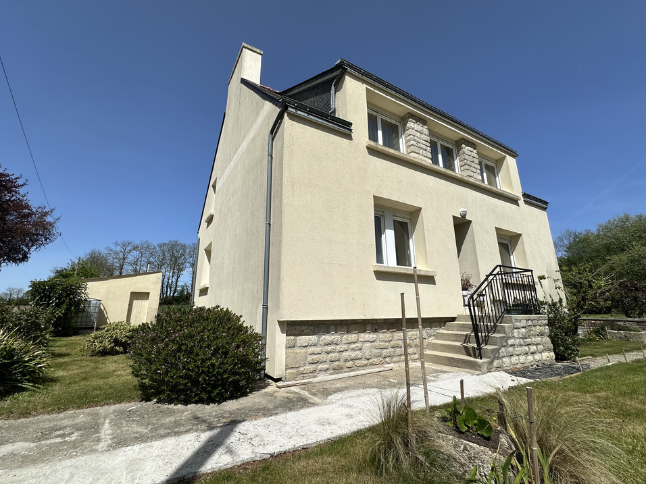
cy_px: 242
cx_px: 309
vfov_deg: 81.7
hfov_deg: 98.1
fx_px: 280
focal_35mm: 15
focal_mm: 2.22
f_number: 2.2
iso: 50
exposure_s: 1/4651
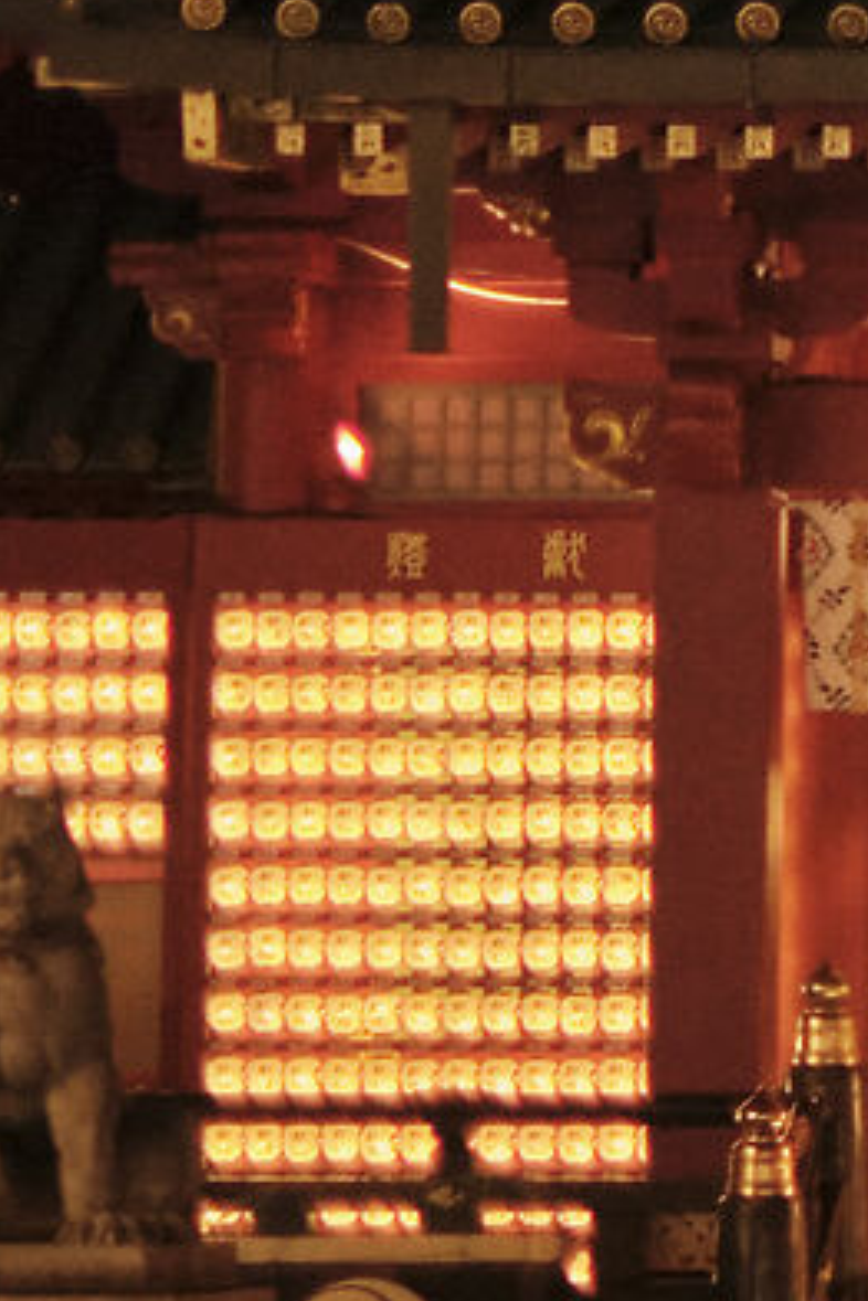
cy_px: -103
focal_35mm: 324
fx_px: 11717
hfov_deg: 4.1
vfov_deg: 6.3
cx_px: 2591
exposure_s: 1/40
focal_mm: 35
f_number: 1.4
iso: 3200
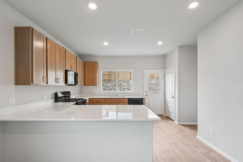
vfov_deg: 77.3
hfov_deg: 100.4
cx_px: 122
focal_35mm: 15
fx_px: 101
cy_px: 81
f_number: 8
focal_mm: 10
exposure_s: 1/60
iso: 400
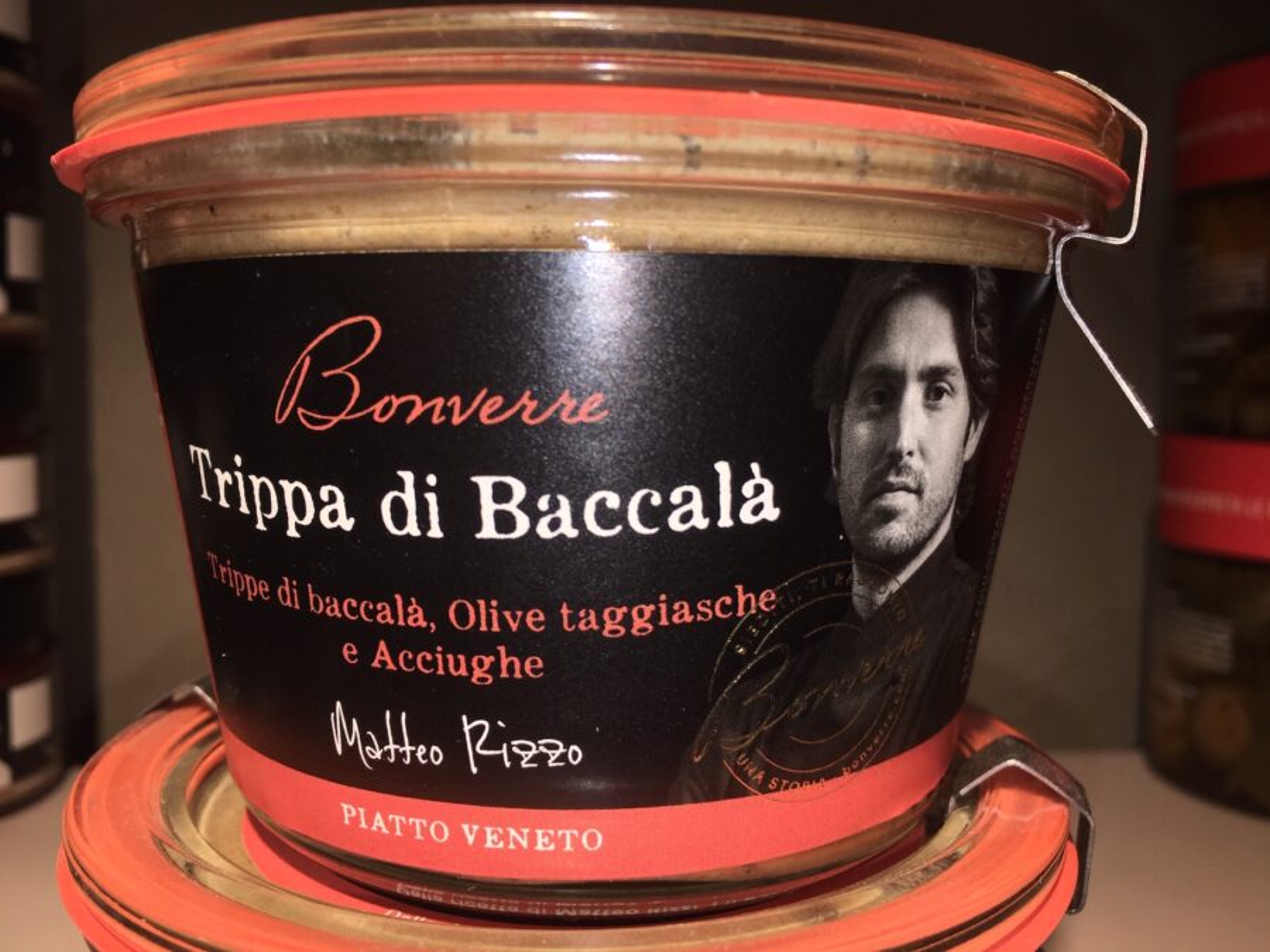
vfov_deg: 48.2
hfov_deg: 61.7
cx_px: 635
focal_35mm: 29
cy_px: 476
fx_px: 1064
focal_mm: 4.15
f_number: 2.2
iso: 25
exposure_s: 1/188
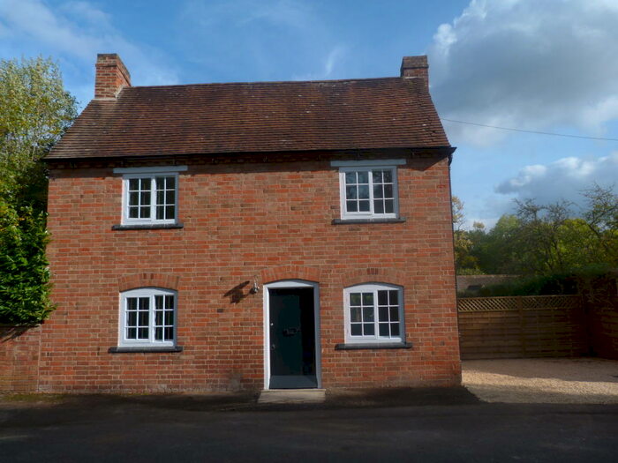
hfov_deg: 69.4
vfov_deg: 54.9
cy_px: 232
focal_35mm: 25
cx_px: 309
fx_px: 446
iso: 80
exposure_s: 1/1000
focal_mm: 4.5
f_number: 2.8
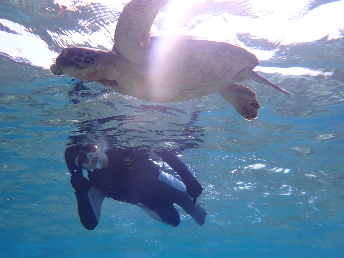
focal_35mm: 25
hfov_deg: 69.4
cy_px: 129
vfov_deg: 54.9
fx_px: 248
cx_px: 172
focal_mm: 4.5
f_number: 8
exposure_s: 1/125
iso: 100
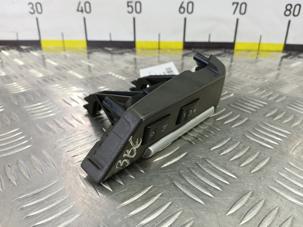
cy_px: 114
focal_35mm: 23
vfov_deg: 58.9
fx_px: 201
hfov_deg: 73.9
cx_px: 152
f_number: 1.6
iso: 142
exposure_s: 1/50
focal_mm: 4.11
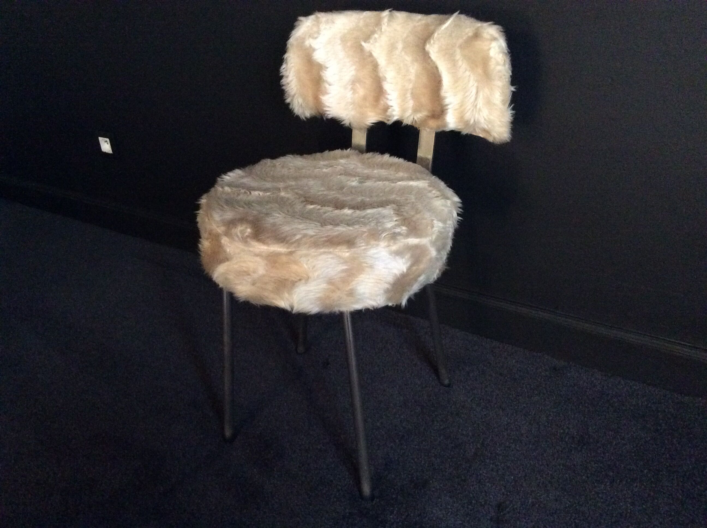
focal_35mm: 32
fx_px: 653
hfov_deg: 56.9
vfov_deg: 44.1
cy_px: 264
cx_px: 354
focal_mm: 3.3
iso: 400
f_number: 2.4
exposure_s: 1/17
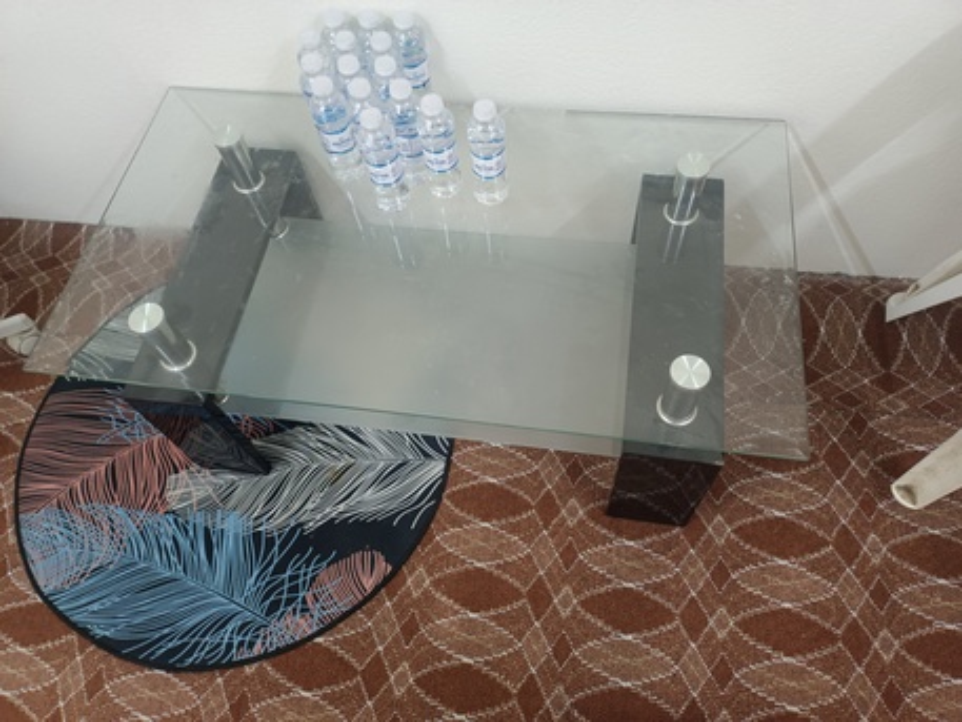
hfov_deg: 69.4
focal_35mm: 25
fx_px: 695
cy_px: 361
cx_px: 481
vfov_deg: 54.9
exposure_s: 1/24
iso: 2008
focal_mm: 4.71
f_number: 1.79
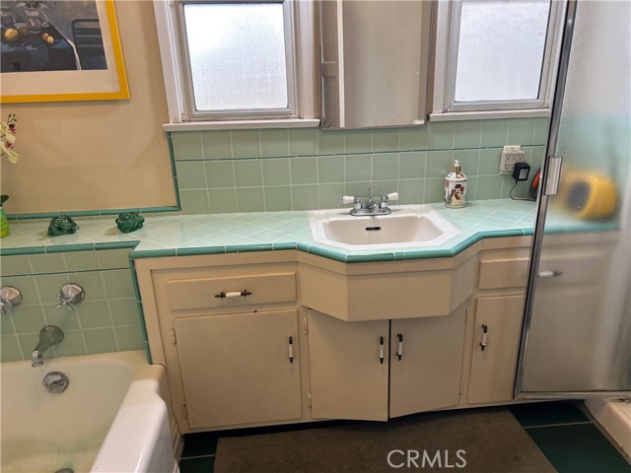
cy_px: 236
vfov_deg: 53.1
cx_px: 316
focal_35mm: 26
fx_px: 474
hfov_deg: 67.3
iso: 64
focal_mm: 5.7
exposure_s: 1/143
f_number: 1.5
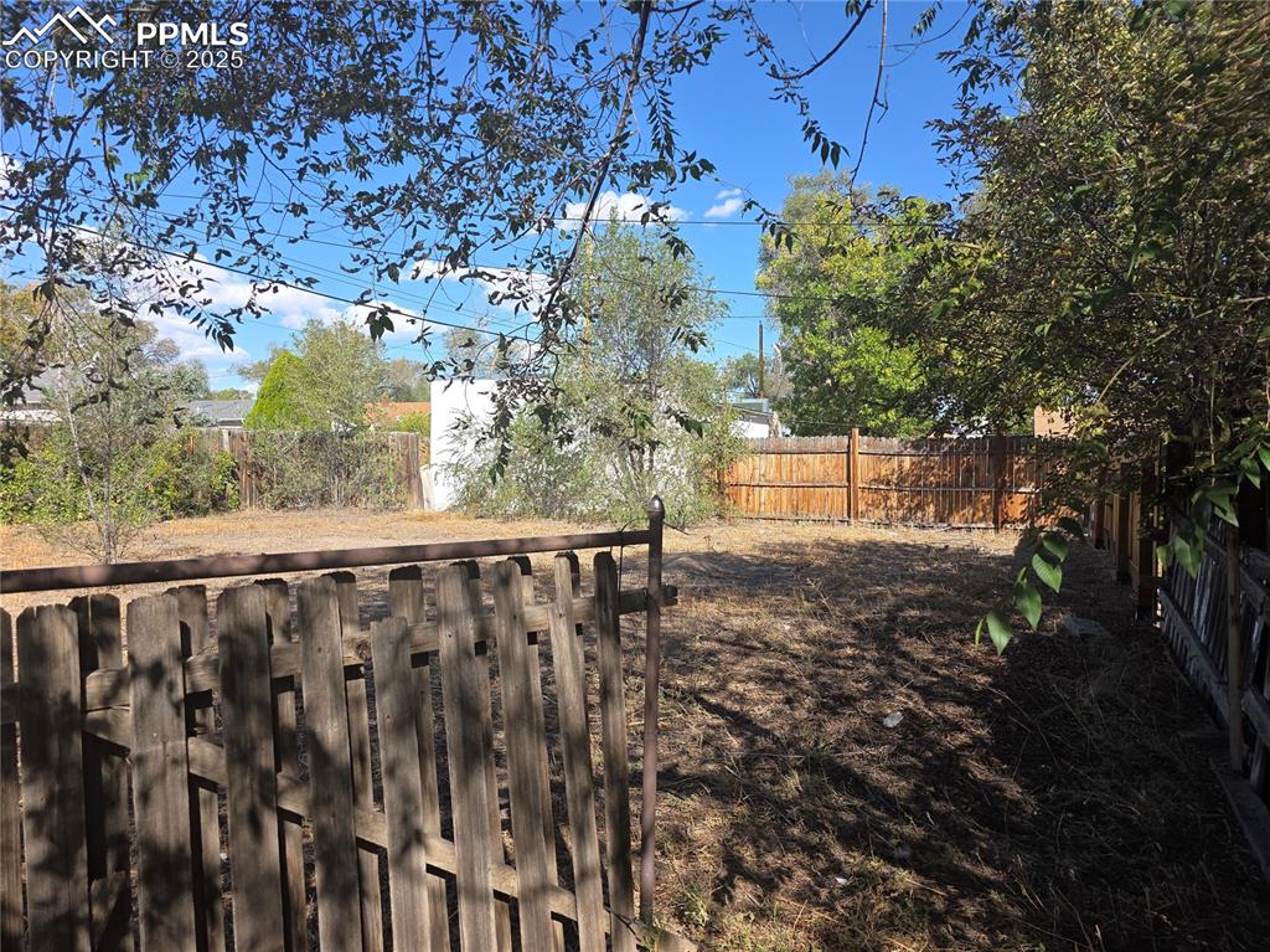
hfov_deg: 74.0
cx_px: 635
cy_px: 476
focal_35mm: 23
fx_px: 843
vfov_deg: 58.8
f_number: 1.7
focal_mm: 6.3
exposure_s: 1/472
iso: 12
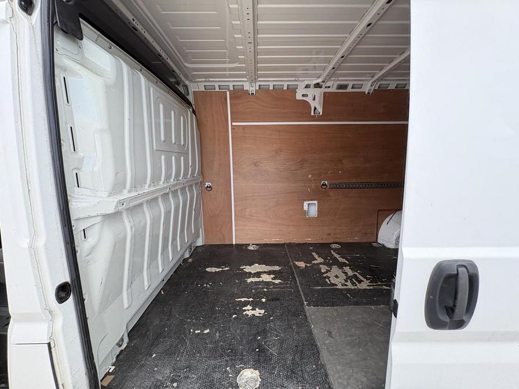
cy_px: 194
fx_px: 210
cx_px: 260
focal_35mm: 14
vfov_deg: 85.7
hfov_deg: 102.1
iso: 80
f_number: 2.2
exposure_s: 1/136
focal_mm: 2.22
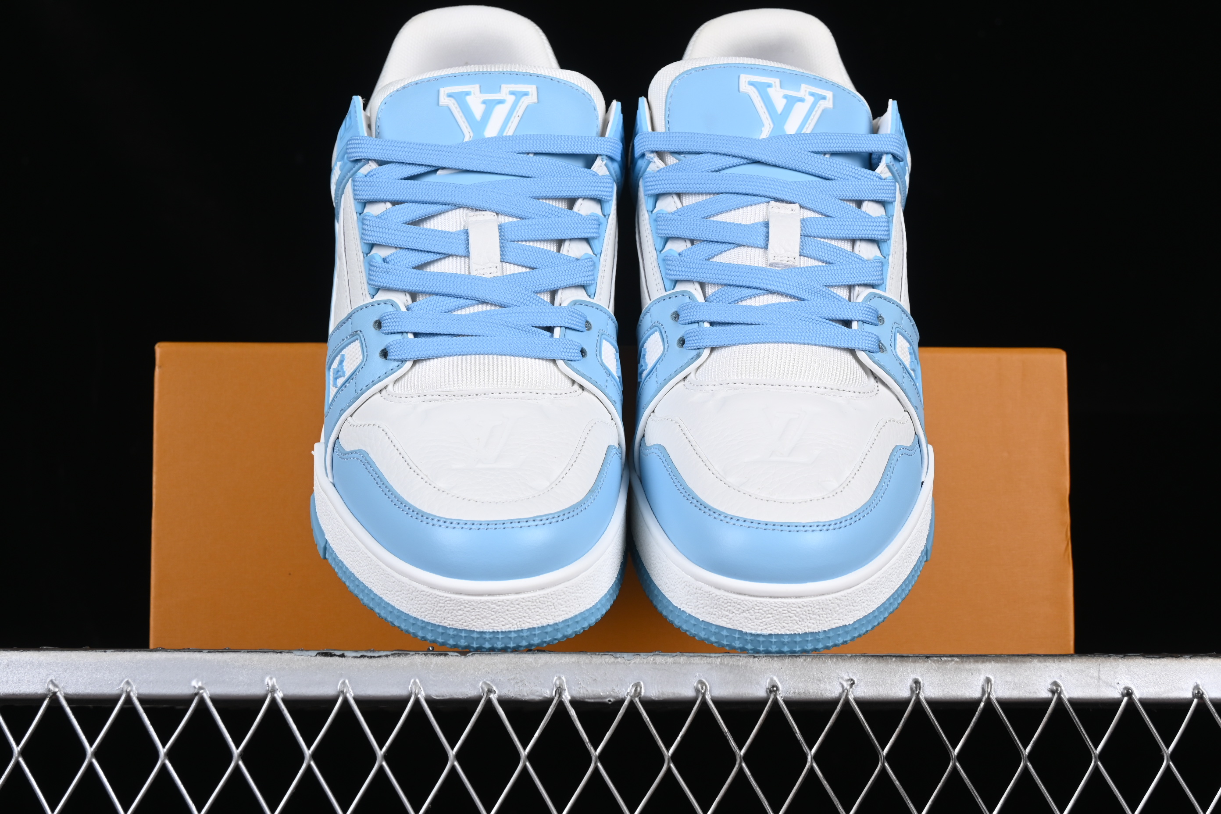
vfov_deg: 18.2
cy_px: 407
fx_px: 2544
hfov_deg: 27.0
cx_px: 610
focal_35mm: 75
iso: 160
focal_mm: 50
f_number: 8
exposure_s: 1/80
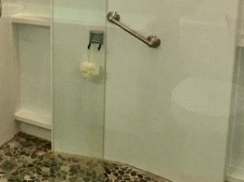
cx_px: -33
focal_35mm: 55
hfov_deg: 30.7
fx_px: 387
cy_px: 14
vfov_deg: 25.6
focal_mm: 2.22
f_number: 2.2
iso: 80
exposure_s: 1/62
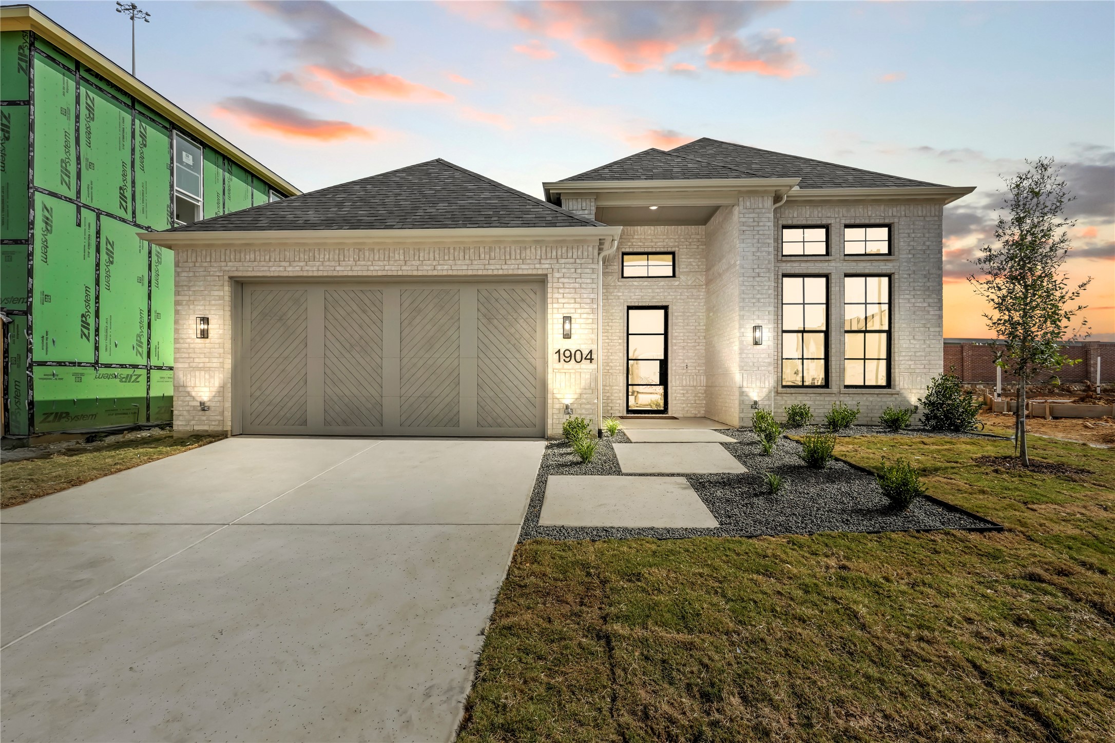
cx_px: 558
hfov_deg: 95.0
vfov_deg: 72.1
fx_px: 511
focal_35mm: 16
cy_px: 372
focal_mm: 11
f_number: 10
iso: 500
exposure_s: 1/200
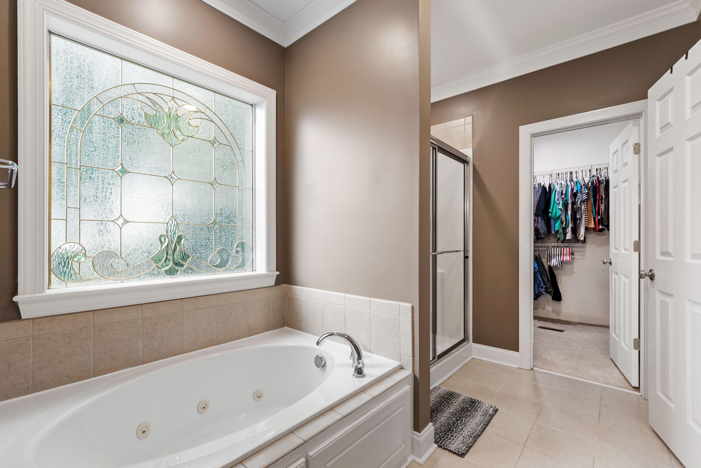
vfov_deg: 77.3
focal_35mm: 15
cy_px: 234
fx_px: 292
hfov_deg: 100.4
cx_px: 350
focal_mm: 10
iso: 100
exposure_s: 1/2
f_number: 8
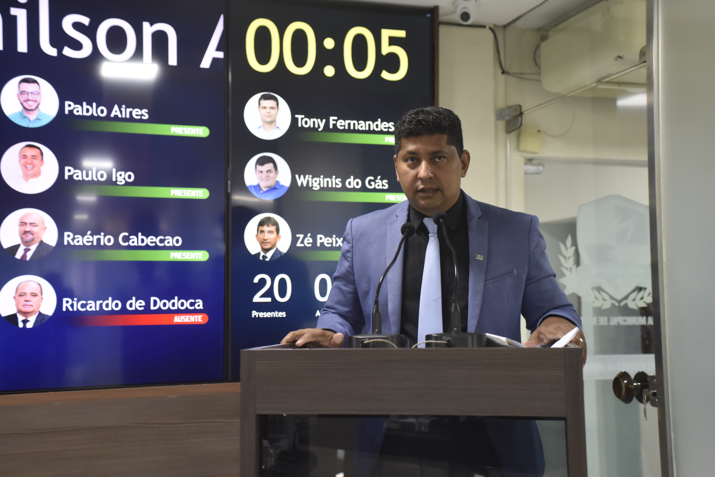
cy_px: 238
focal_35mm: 46
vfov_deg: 29.3
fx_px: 914
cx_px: 358
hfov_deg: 42.7
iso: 2500
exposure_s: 1/160
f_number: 4.5
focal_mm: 46
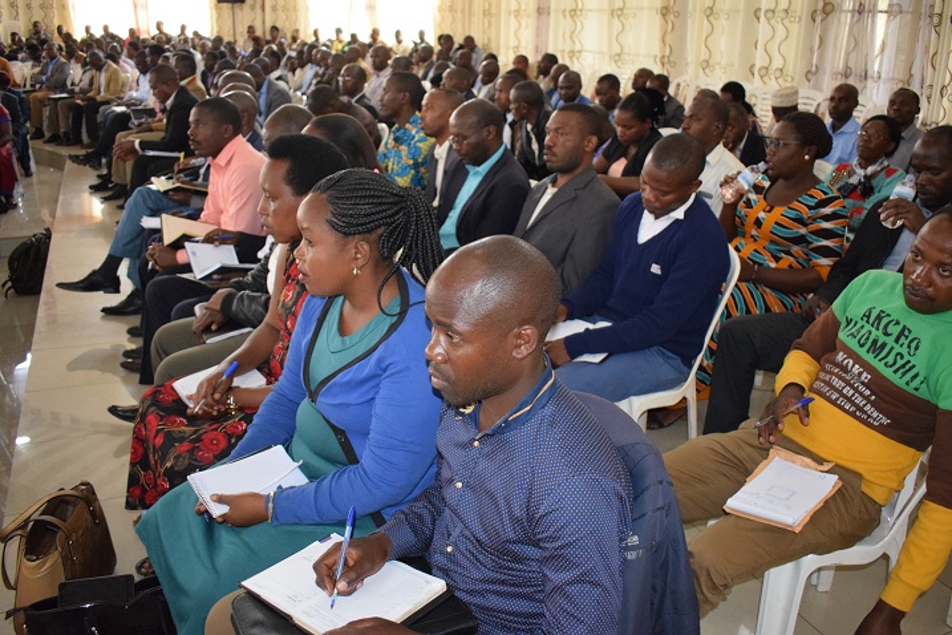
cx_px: 476
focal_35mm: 32
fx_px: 833
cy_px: 318
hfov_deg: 59.5
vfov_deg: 41.7
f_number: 3.8
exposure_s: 1/60
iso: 2800
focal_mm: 21
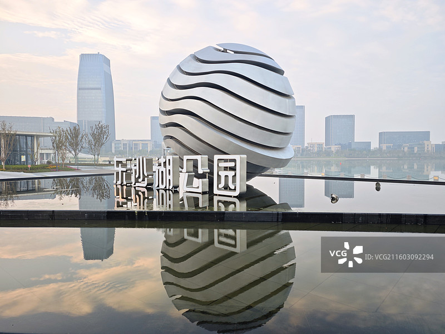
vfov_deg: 58.9
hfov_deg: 73.9
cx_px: 222
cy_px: 167
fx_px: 296
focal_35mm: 23
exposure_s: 1/169
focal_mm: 6.55
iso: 50
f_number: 1.6
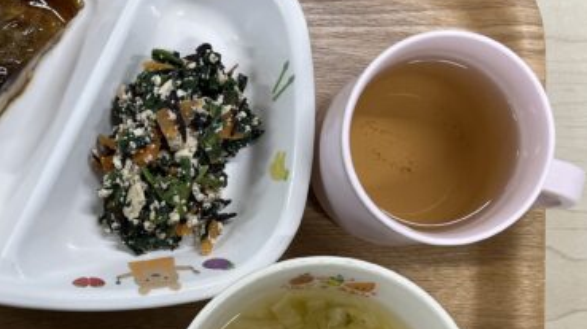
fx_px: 918
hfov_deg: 34.2
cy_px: 286
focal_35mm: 59
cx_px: 100
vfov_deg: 20.0
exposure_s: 1/120
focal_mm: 5.1
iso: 80
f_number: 1.6
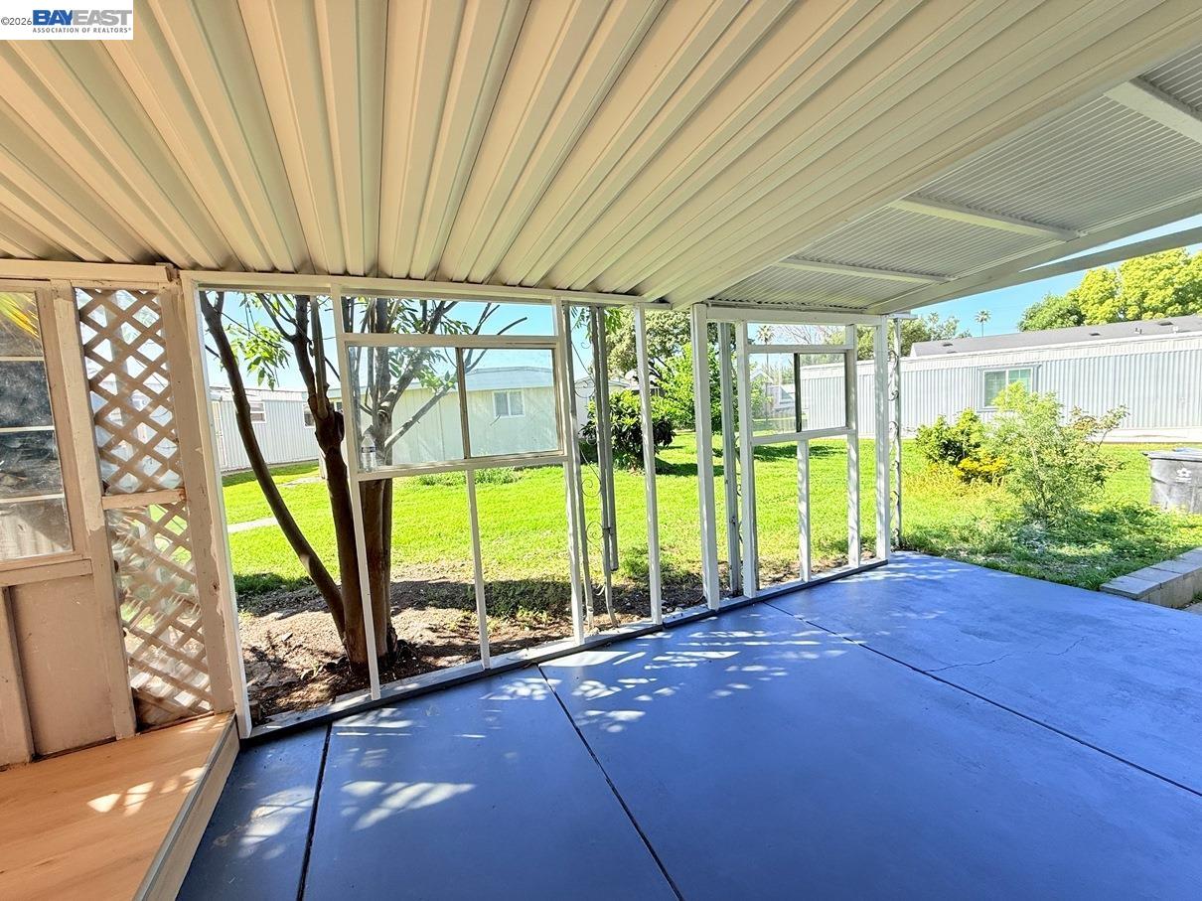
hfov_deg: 102.1
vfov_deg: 85.7
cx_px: 601
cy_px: 450
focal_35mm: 14
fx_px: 486
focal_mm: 2.22
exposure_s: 1/726
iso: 50
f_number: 2.2
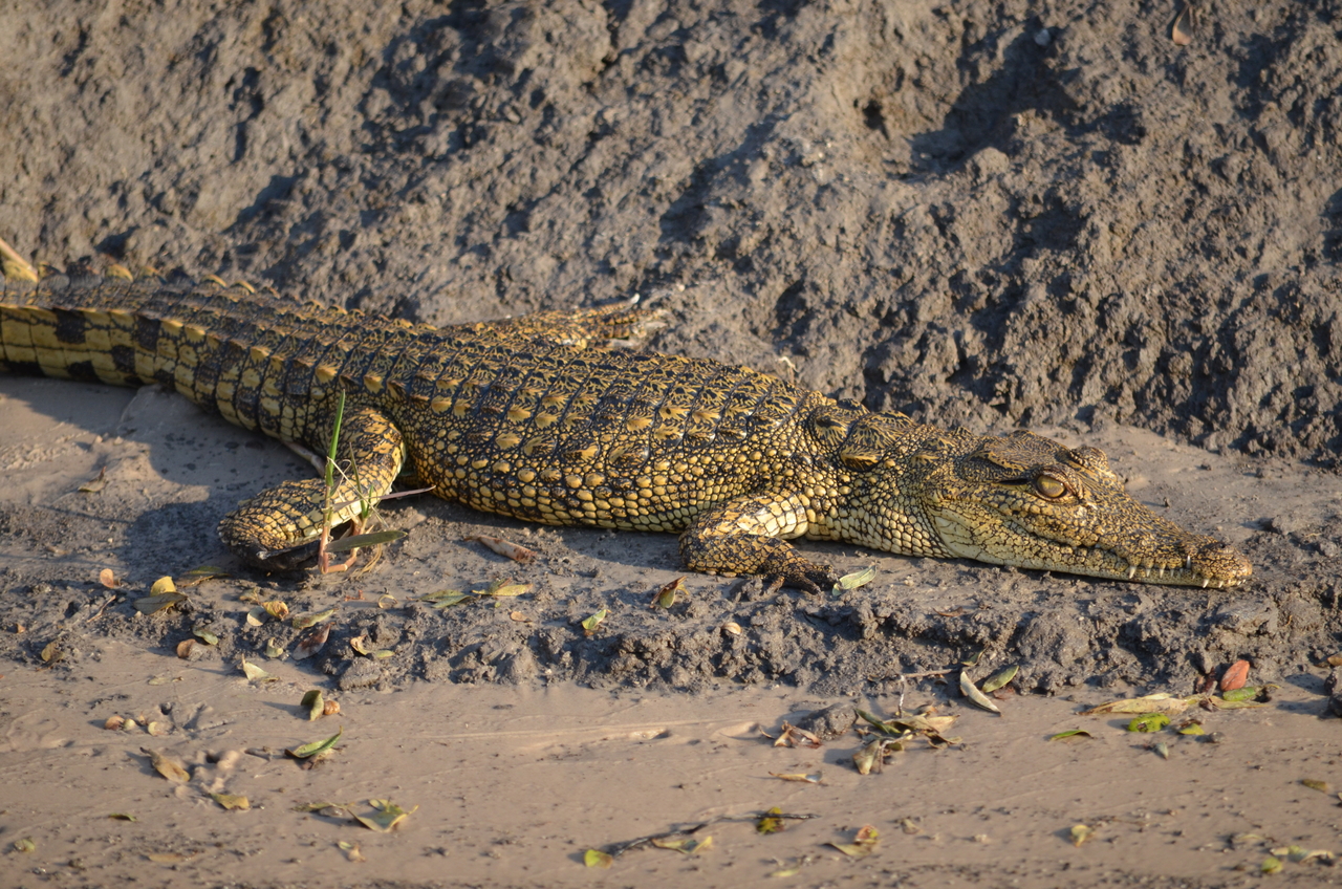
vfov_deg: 3.0
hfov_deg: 4.6
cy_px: 444
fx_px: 16742
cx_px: 671
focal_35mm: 450
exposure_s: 1/500
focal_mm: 300
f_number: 5.6
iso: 400
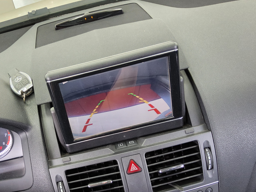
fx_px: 266
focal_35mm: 36
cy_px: 134
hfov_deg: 50.5
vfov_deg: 39.0
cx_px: 87
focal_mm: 3.08
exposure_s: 1/120
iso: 400
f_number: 2
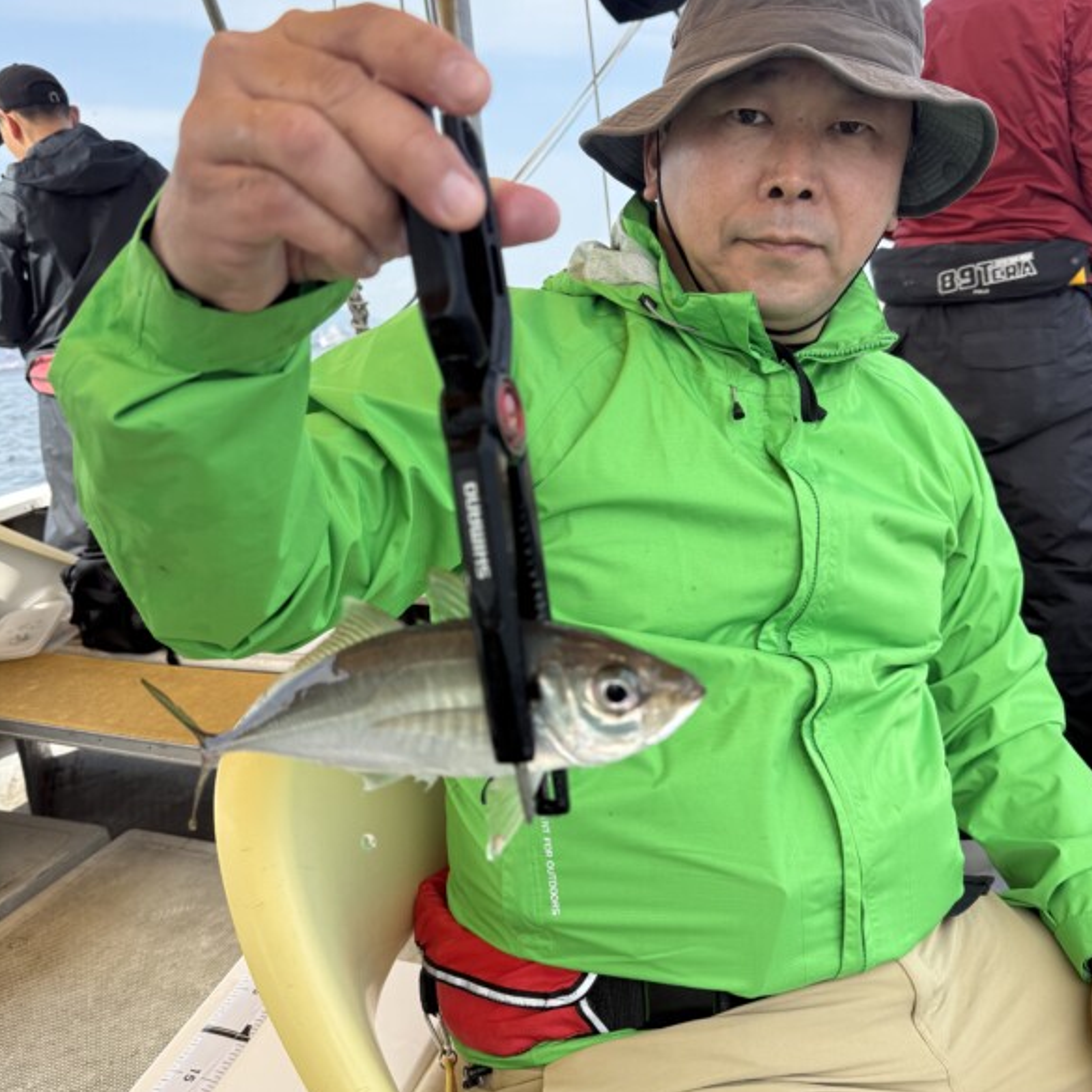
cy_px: 506
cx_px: 554
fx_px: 1035
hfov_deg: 55.6
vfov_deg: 55.6
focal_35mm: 29
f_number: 1.78
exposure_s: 1/2169
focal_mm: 6.76
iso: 100
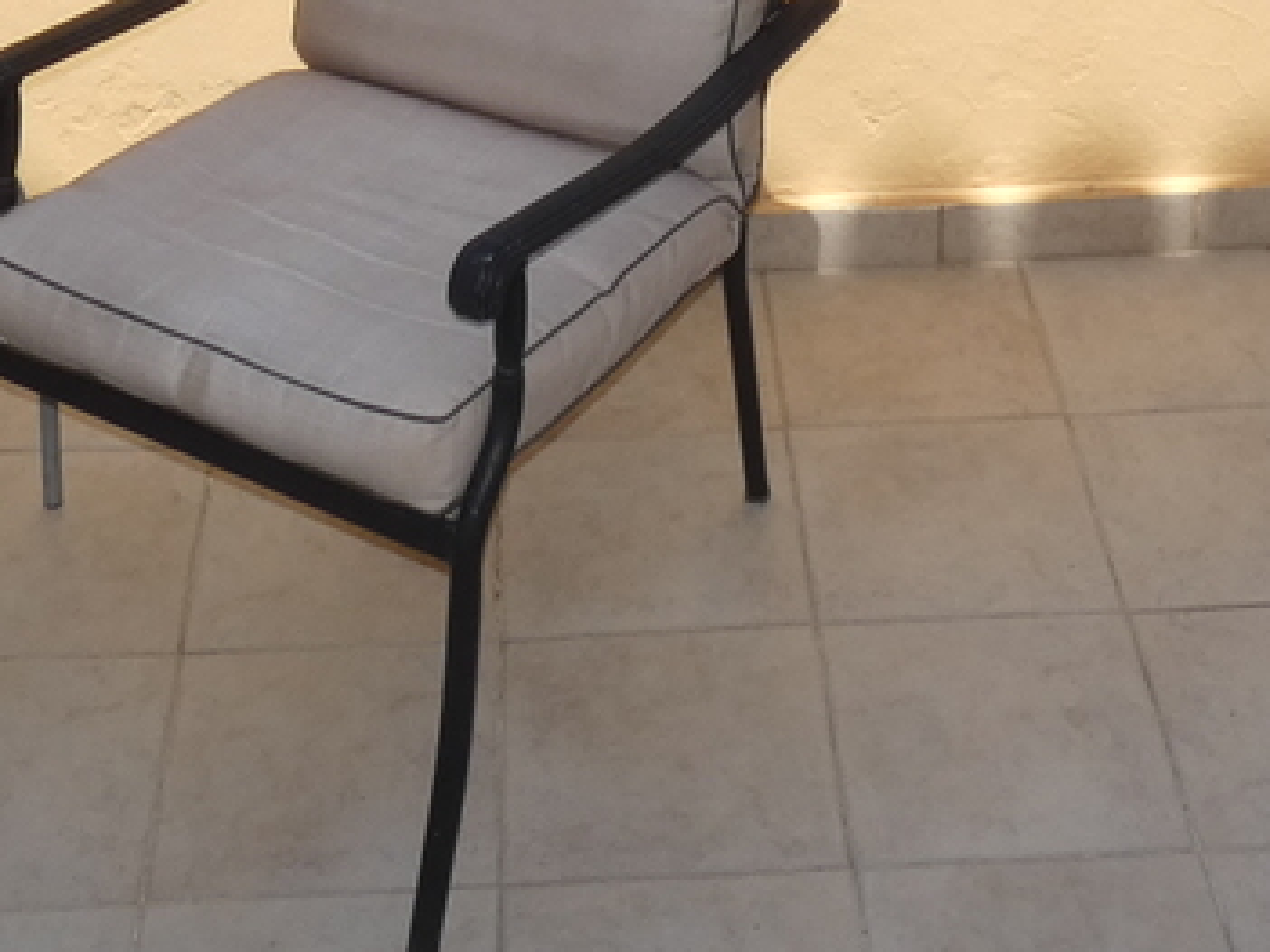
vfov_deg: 17.6
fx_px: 2677
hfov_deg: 26.7
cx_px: 695
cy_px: -579
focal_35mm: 73
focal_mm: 3.6
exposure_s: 1/800
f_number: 4
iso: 80
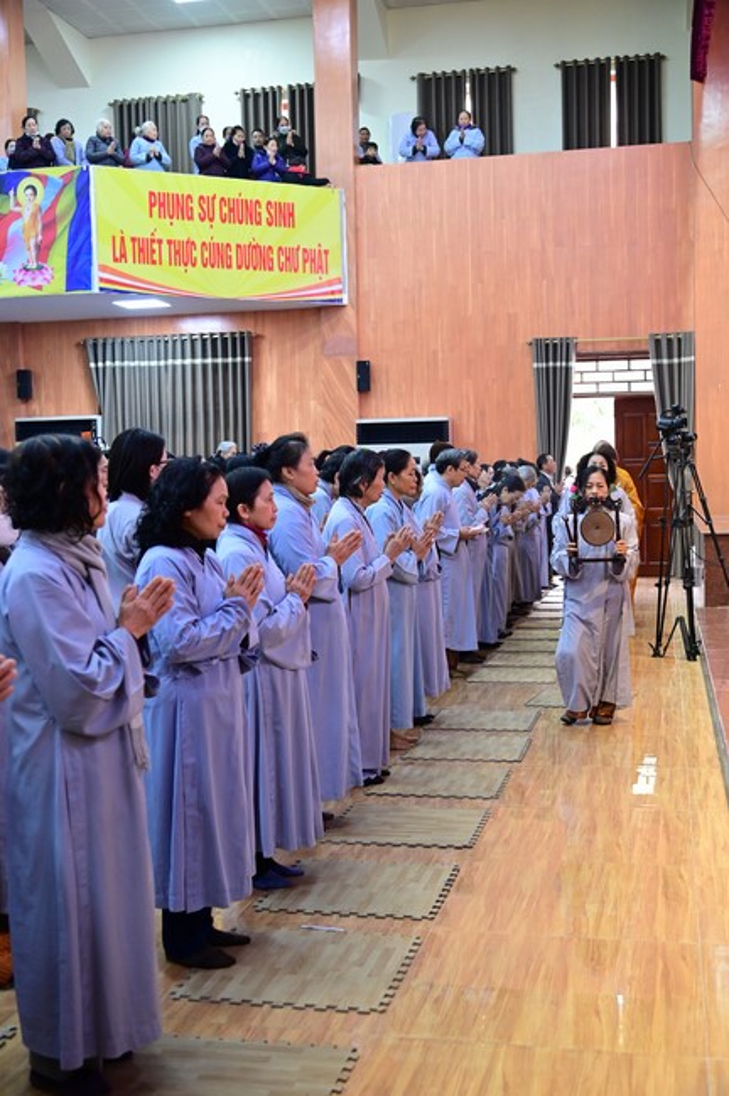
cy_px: 548
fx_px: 1339
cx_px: 364
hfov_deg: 30.5
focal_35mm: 44
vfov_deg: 44.5
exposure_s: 1/80
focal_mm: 44
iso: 4000
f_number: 4.5
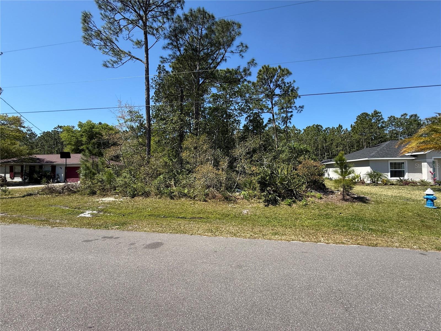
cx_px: 220
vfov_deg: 85.7
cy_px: 166
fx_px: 178
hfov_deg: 102.1
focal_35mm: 14
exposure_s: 1/1017
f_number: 2.2
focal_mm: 2.22
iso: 50
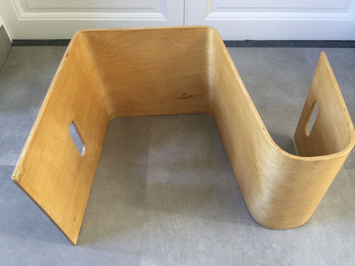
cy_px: 133
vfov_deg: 45.4
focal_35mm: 31
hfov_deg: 58.4
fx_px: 318
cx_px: 178
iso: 200
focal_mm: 3.3
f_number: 2.4
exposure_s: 1/33
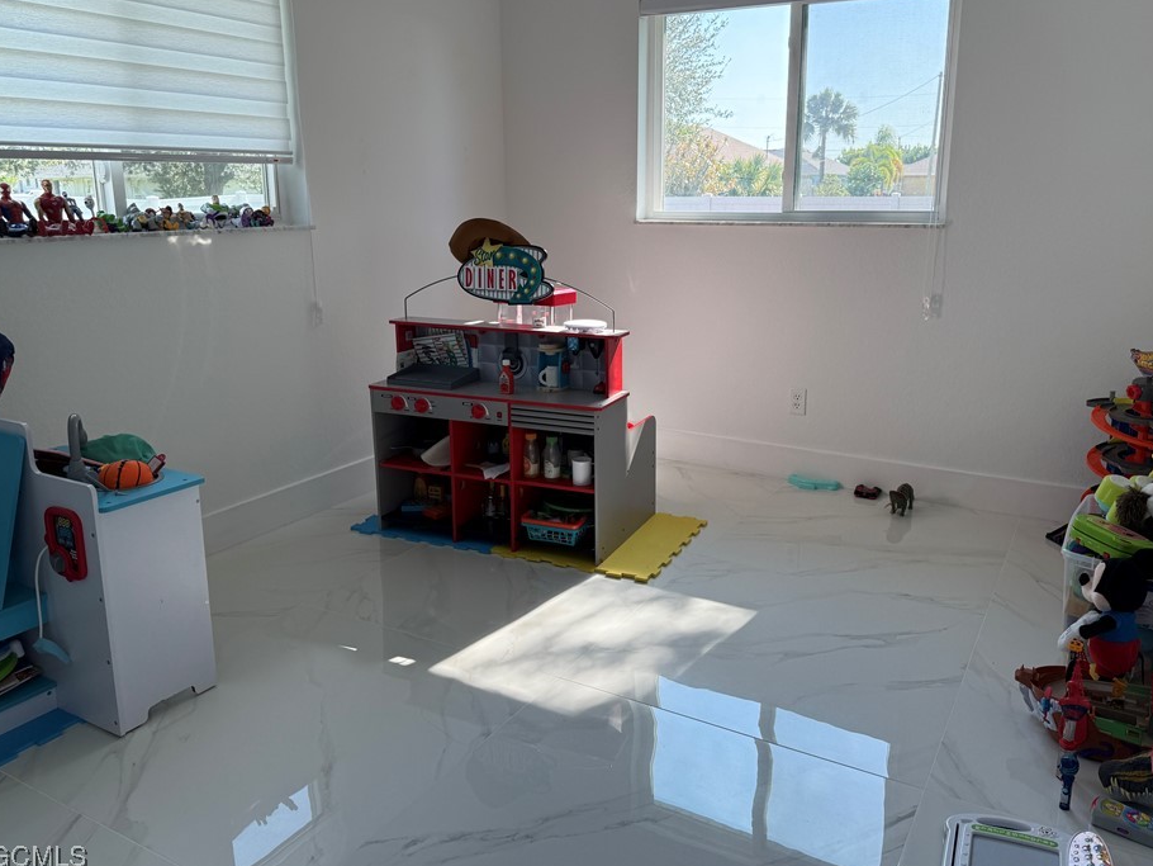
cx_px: 615
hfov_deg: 65.2
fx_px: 900
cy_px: 398
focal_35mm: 27
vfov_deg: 51.3
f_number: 1.78
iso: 80
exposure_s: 1/330
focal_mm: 6.76
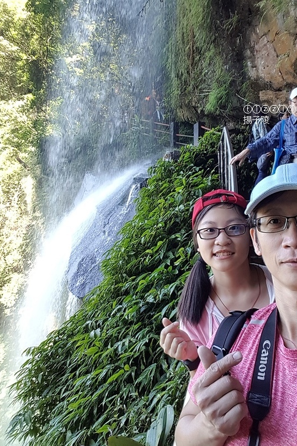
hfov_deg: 54.8
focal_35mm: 23
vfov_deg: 76.1
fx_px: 285
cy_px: 214
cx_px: 174
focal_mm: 2.1
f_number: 1.7
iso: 64
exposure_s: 1/120
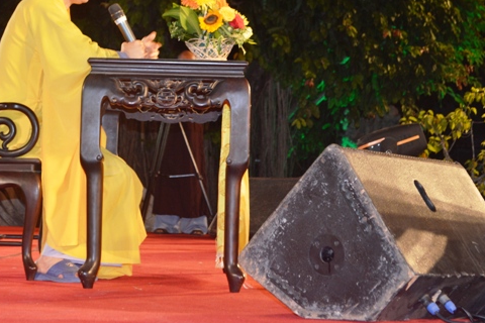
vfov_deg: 14.2
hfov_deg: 21.2
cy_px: 116
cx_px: 195
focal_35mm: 96
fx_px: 1293
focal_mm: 48
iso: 400
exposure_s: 1/60
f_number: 5.6
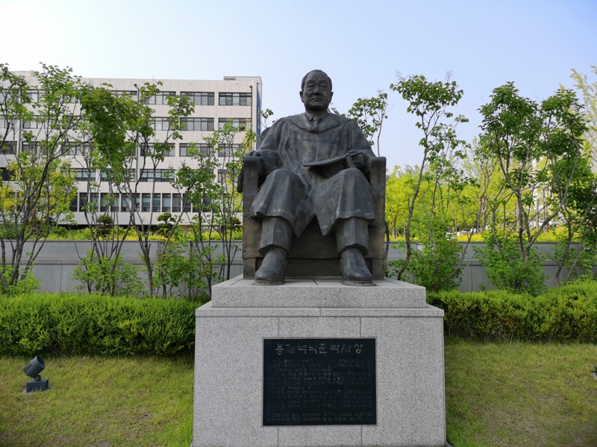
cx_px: 298
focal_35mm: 27
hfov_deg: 65.3
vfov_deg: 51.4
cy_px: 224
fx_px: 466
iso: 50
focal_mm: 3.95
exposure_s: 1/1040
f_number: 1.8
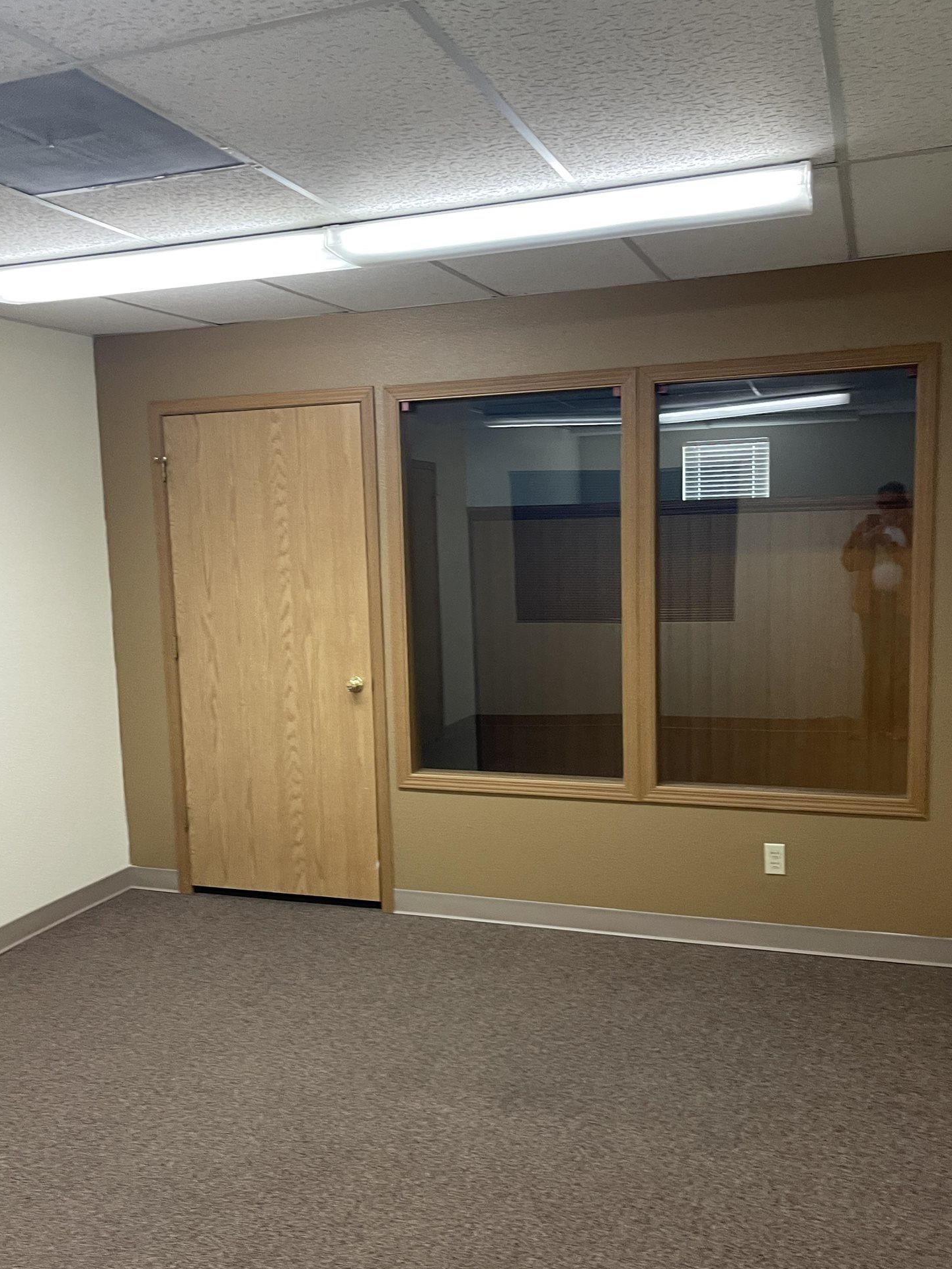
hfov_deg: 46.8
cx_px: 463
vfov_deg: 59.9
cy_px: 684
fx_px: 1100
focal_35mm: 30
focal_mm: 5.1
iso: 250
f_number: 1.6
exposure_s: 1/60
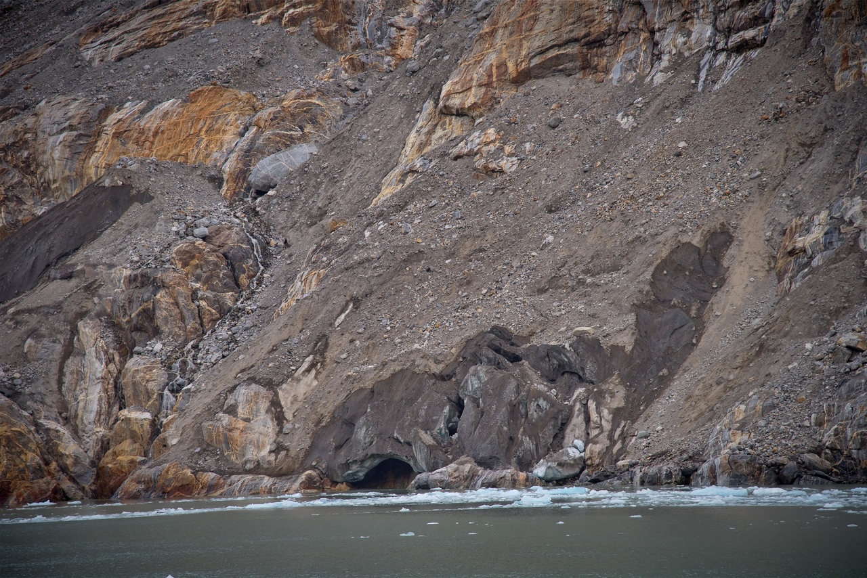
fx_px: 2890
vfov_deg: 11.4
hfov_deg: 17.1
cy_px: 289
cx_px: 434
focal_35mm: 120
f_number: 4
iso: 125
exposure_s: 1/250
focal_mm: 120
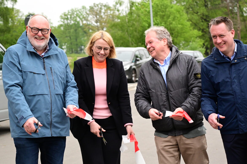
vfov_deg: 13.0
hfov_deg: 19.5
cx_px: 124
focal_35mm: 105
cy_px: 82
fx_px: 720
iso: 2500
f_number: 4.5
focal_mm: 70
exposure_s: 1/1250
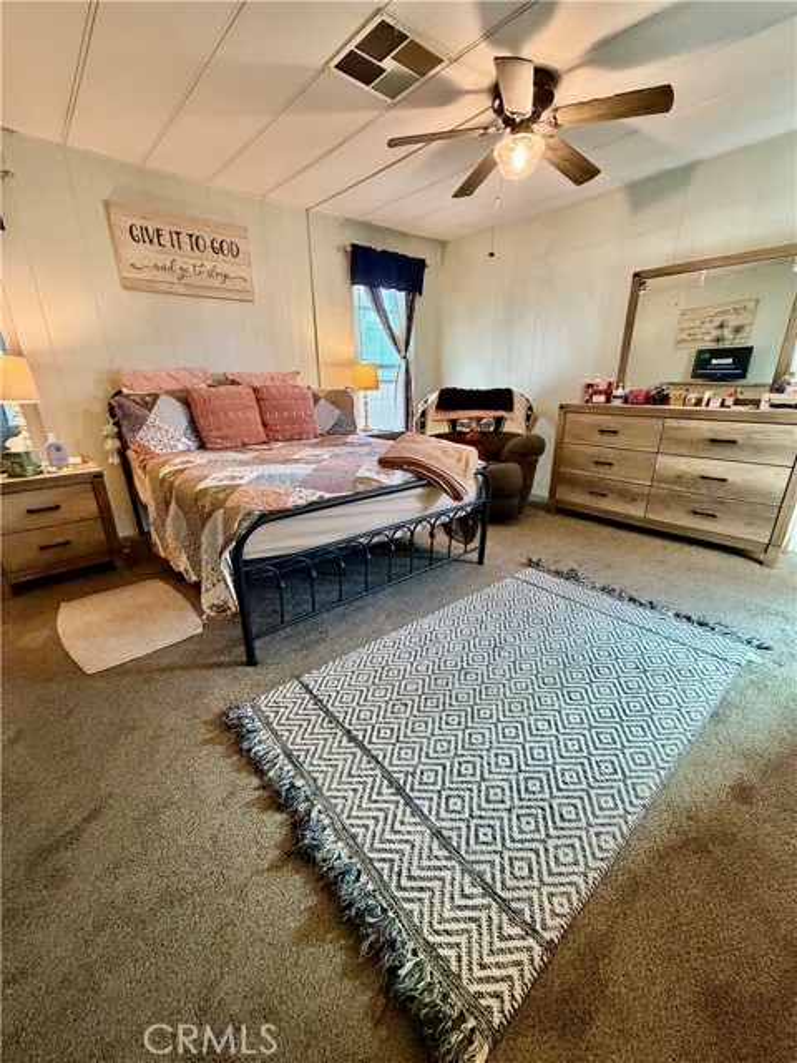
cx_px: 398
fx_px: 430
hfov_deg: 85.7
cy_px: 532
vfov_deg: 102.1
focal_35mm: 14
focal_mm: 2.22
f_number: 2.2
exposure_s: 1/60
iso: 500
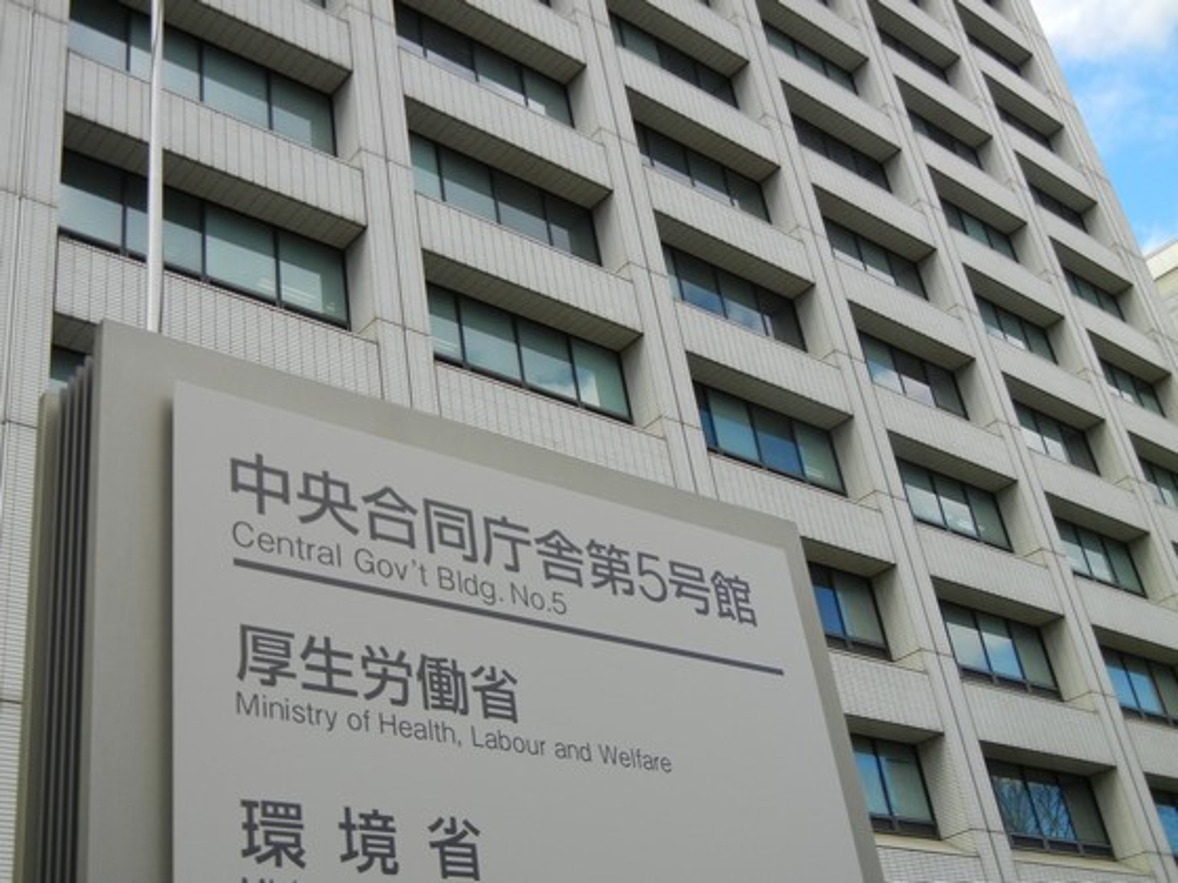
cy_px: 442
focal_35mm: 39
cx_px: 589
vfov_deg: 36.8
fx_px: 1327
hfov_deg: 47.9
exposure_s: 1/498
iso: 160
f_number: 3.7
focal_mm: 7.1
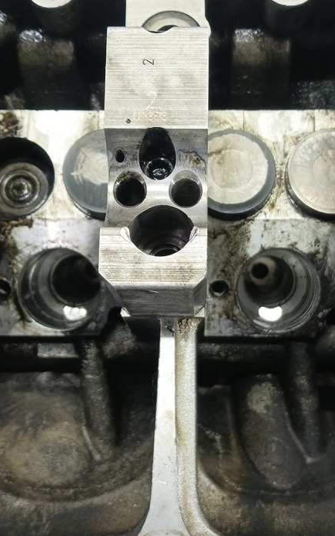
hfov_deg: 35.3
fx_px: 526
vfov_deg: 54.0
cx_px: 190
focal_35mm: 36
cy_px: 285
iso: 184
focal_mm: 4.11
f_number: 1.6
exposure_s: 1/33.3
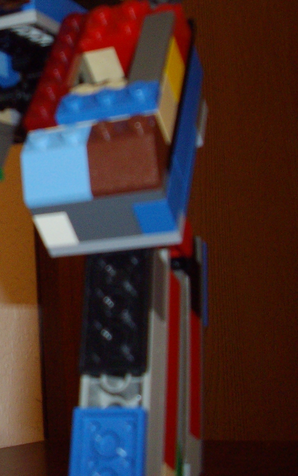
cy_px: 129
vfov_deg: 26.5
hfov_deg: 15.8
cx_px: -124
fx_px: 1001
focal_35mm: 77
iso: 160
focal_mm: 6.2
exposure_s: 1/50
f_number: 2.8
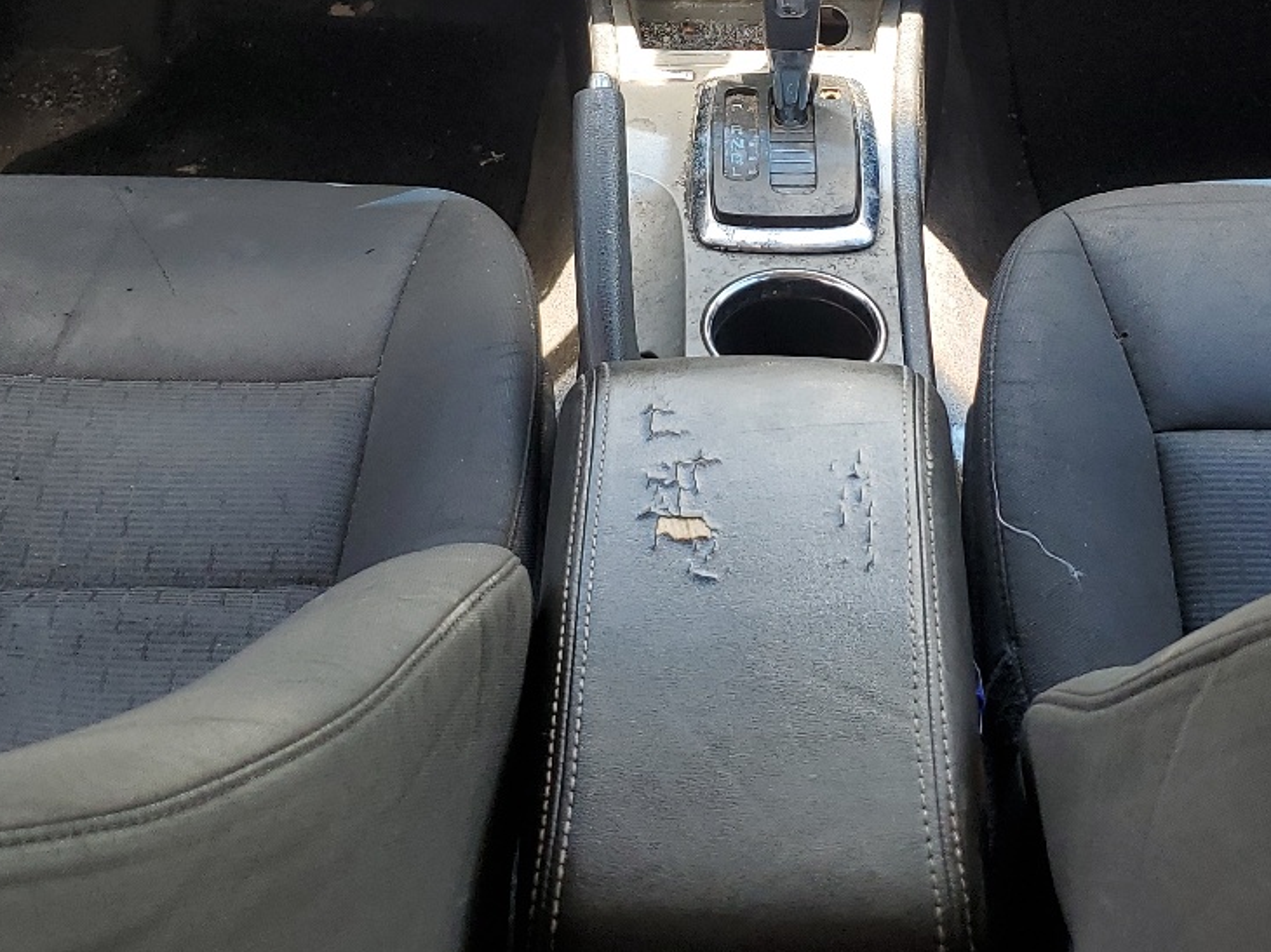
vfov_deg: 25.0
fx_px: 2092
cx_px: 716
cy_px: 124
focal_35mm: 57
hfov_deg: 33.7
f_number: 1.5
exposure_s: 1/196
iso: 50
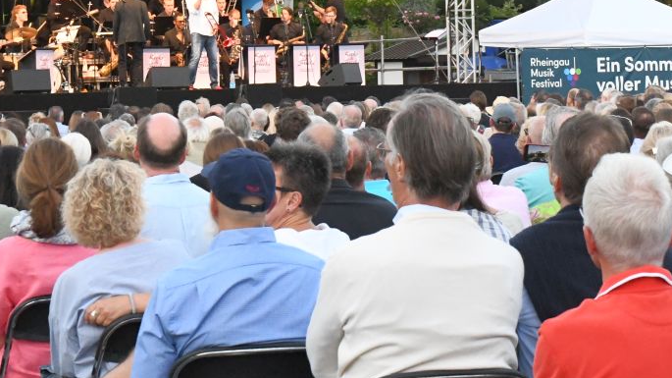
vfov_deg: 9.3
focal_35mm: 130
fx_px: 2316
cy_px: 2
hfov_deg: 16.5
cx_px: 304
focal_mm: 48
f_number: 11
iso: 6400
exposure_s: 1/160
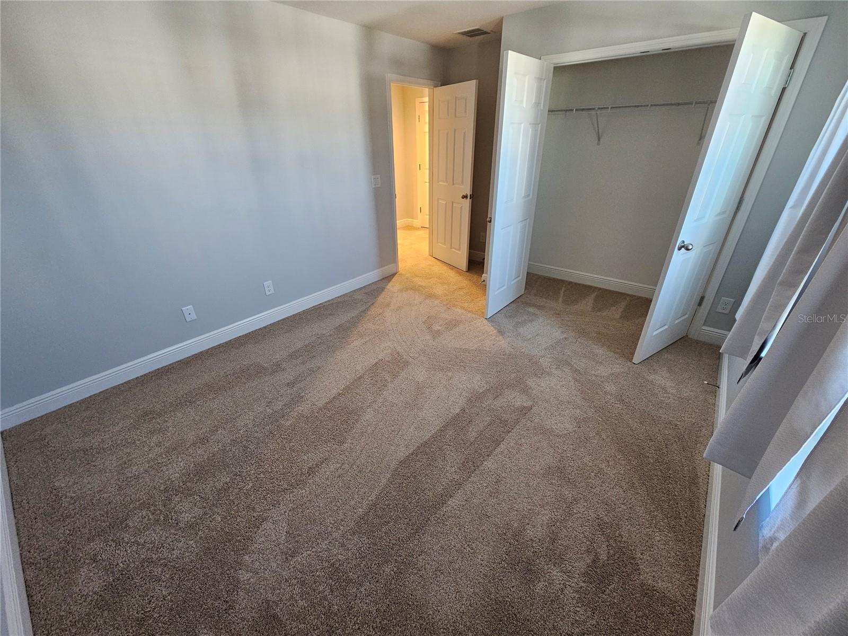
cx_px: 424
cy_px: 318
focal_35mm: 13
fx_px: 318
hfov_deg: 106.2
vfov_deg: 89.9
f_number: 2.2
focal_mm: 2.2
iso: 400
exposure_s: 1/60
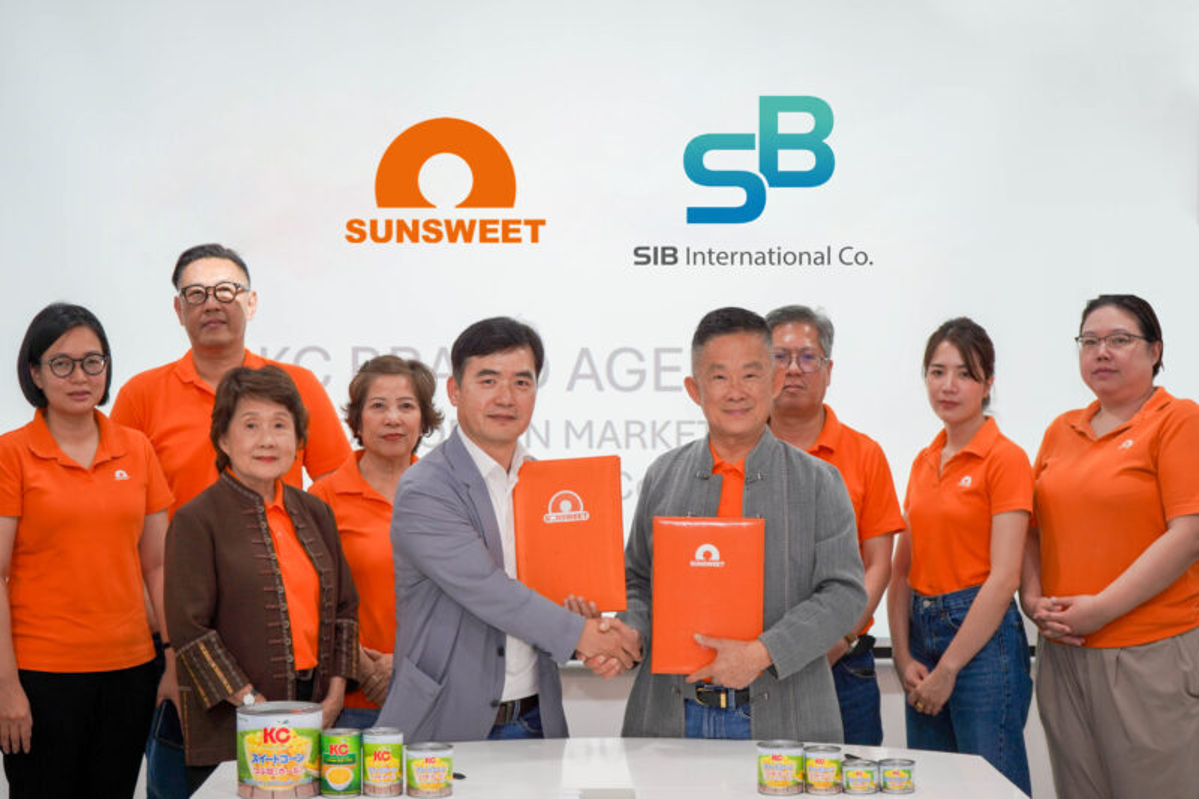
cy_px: 400
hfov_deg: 32.9
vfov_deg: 22.3
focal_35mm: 61
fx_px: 2031
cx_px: 600
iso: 500
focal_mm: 61
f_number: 5.6
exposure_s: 1/80
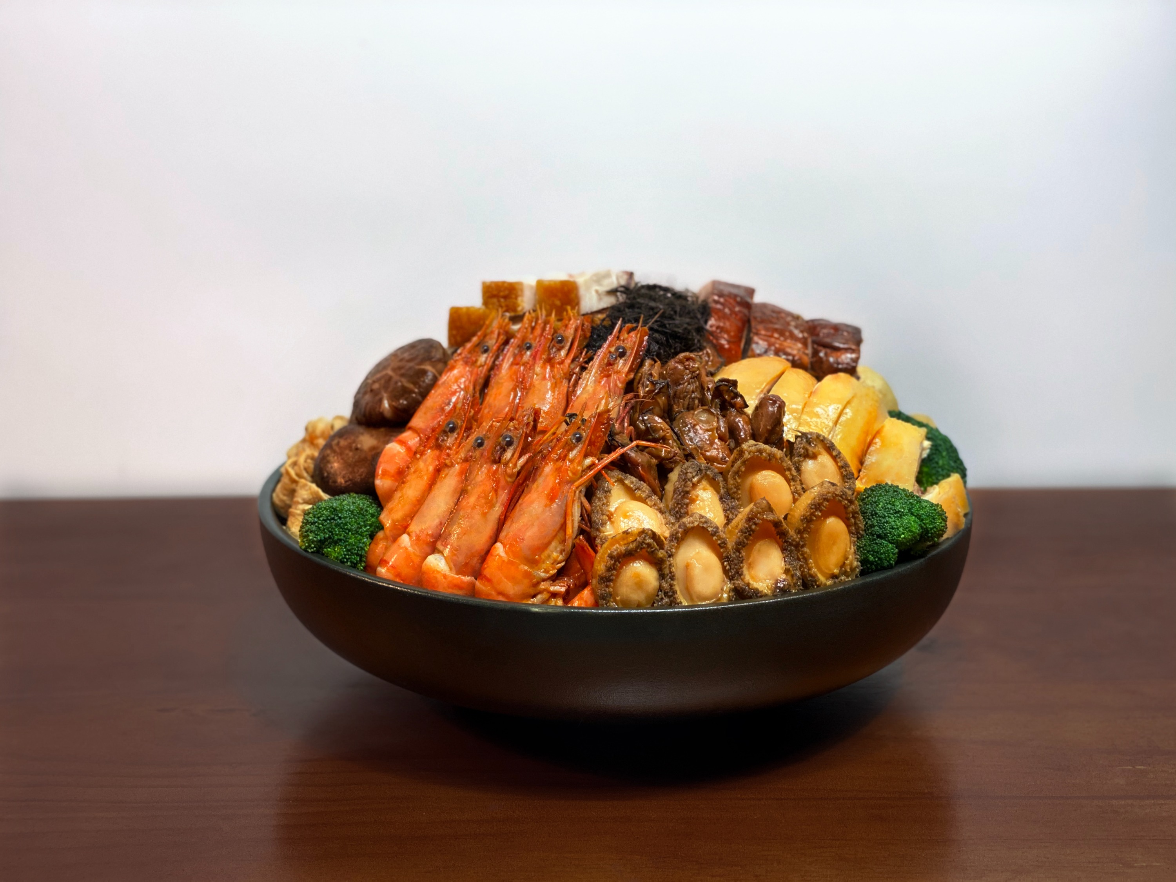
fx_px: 1767
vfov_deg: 28.0
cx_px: 588
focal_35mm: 52
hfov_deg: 36.8
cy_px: 441
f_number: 2
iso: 100
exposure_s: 1/33
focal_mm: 6
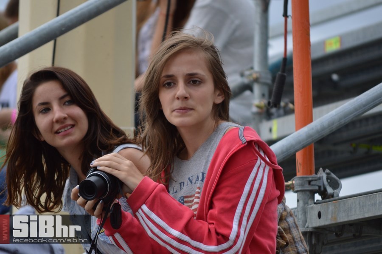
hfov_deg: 6.9
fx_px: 3180
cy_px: 127
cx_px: 191
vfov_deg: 4.6
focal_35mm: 300
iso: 400
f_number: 5.6
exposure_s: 1/500
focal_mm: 200
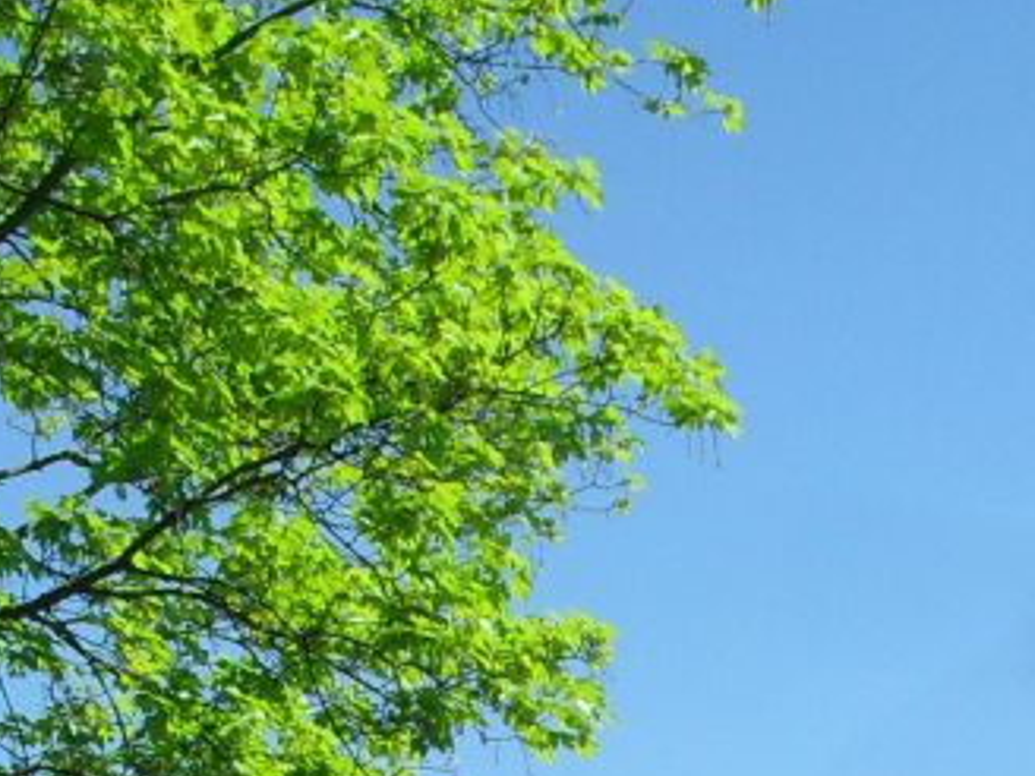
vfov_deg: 10.6
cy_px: 1416
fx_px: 3917
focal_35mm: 131
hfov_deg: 14.8
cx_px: 1081
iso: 100
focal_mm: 6.3
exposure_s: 1/125
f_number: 8.4
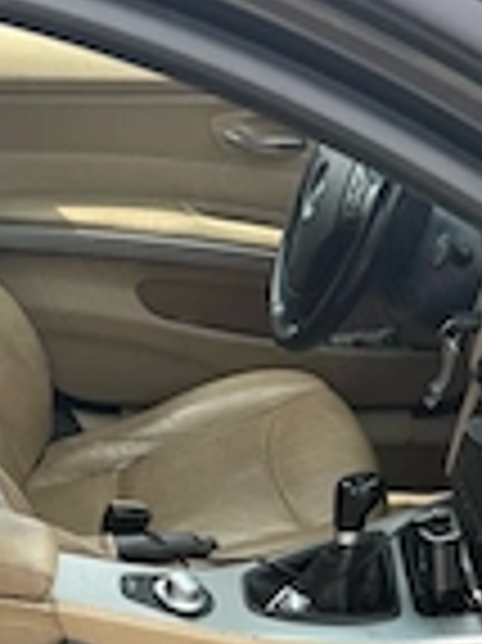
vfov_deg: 27.1
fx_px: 1246
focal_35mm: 67
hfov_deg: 21.9
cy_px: 667
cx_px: 198
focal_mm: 6.76
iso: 80
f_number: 1.78
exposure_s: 1/822
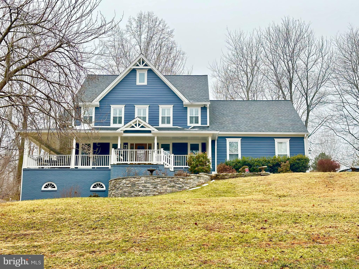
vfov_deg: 30.3
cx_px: 180
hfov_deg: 39.7
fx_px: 498
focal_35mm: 48
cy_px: 134
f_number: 1.78
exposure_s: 1/125
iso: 80
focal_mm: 6.86
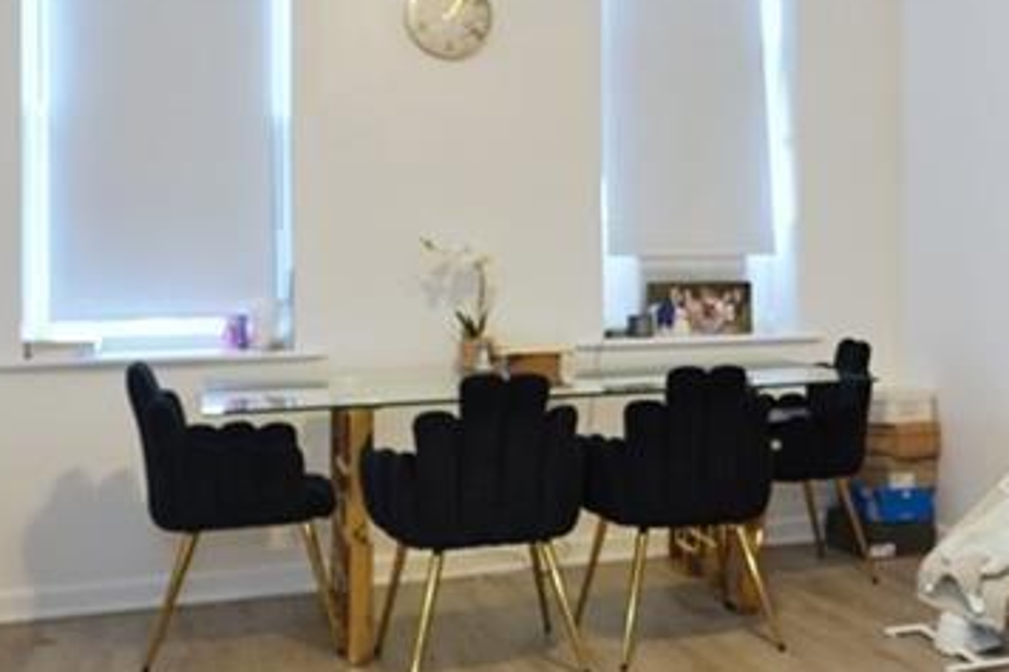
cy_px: 267
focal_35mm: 47
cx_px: 873
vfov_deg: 28.3
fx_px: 1329
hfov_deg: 39.1
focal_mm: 11
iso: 100
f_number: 2.2
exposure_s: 1/40
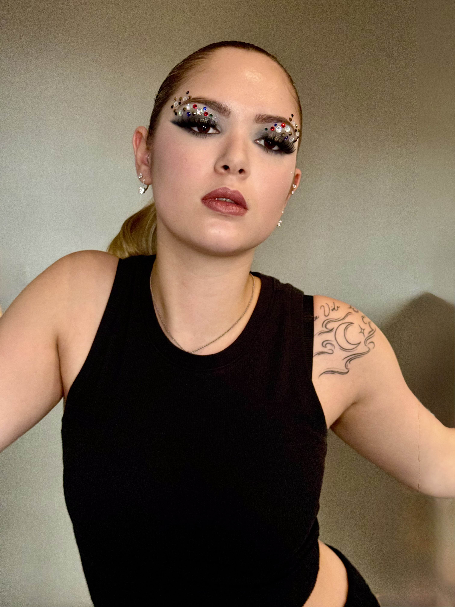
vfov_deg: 39.7
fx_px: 841
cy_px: 304
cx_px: 228
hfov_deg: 30.3
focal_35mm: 48
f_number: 1.78
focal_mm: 6.76
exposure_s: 1/60
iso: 125
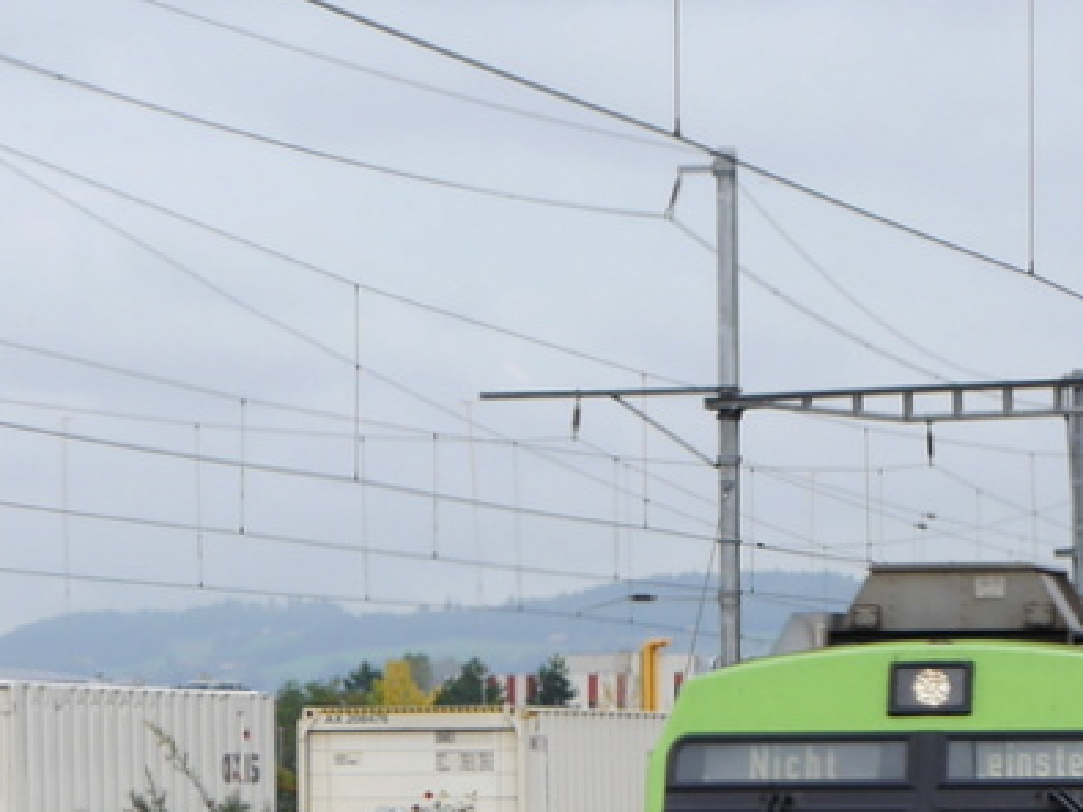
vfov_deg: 10.0
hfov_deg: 13.2
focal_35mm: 147
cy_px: 802
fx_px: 4598
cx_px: 1121
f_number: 7.1
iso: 160
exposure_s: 1/200
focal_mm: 29
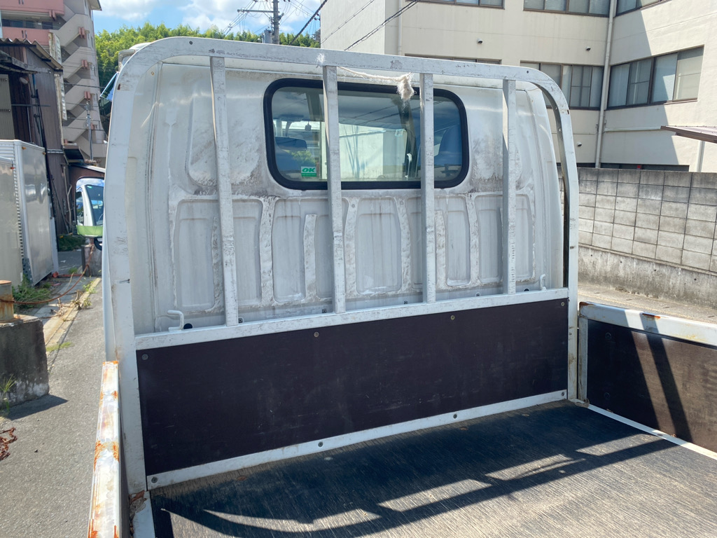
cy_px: 269
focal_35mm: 26
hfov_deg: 67.3
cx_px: 358
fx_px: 539
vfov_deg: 53.1
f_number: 1.8
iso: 32
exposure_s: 1/1287
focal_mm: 4.25
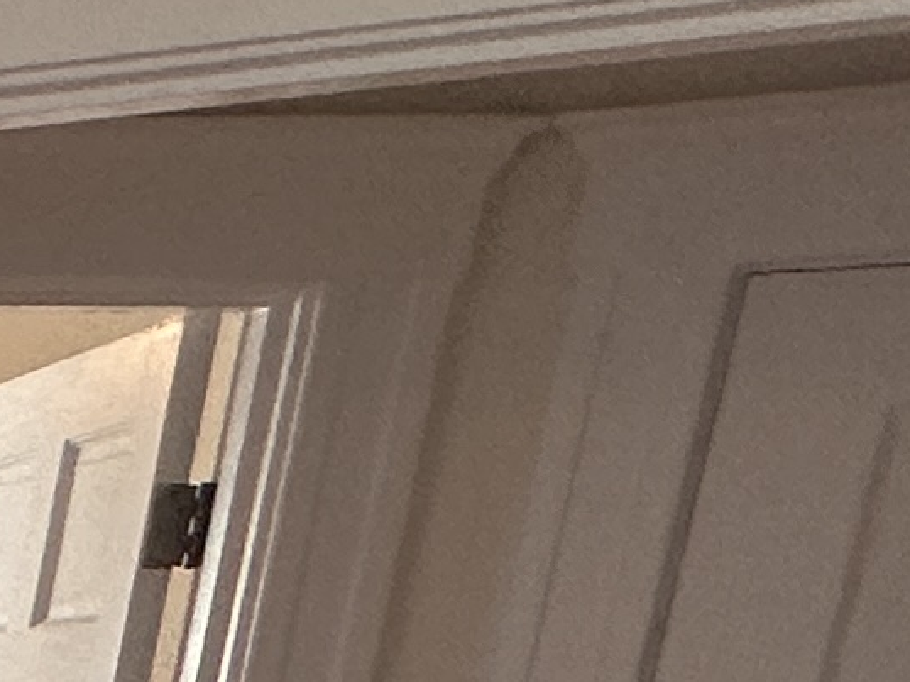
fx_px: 2759
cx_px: -1859
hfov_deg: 11.1
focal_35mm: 105
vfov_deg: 12.5
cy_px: 1320
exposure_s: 1/120
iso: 125
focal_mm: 2.22
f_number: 2.2
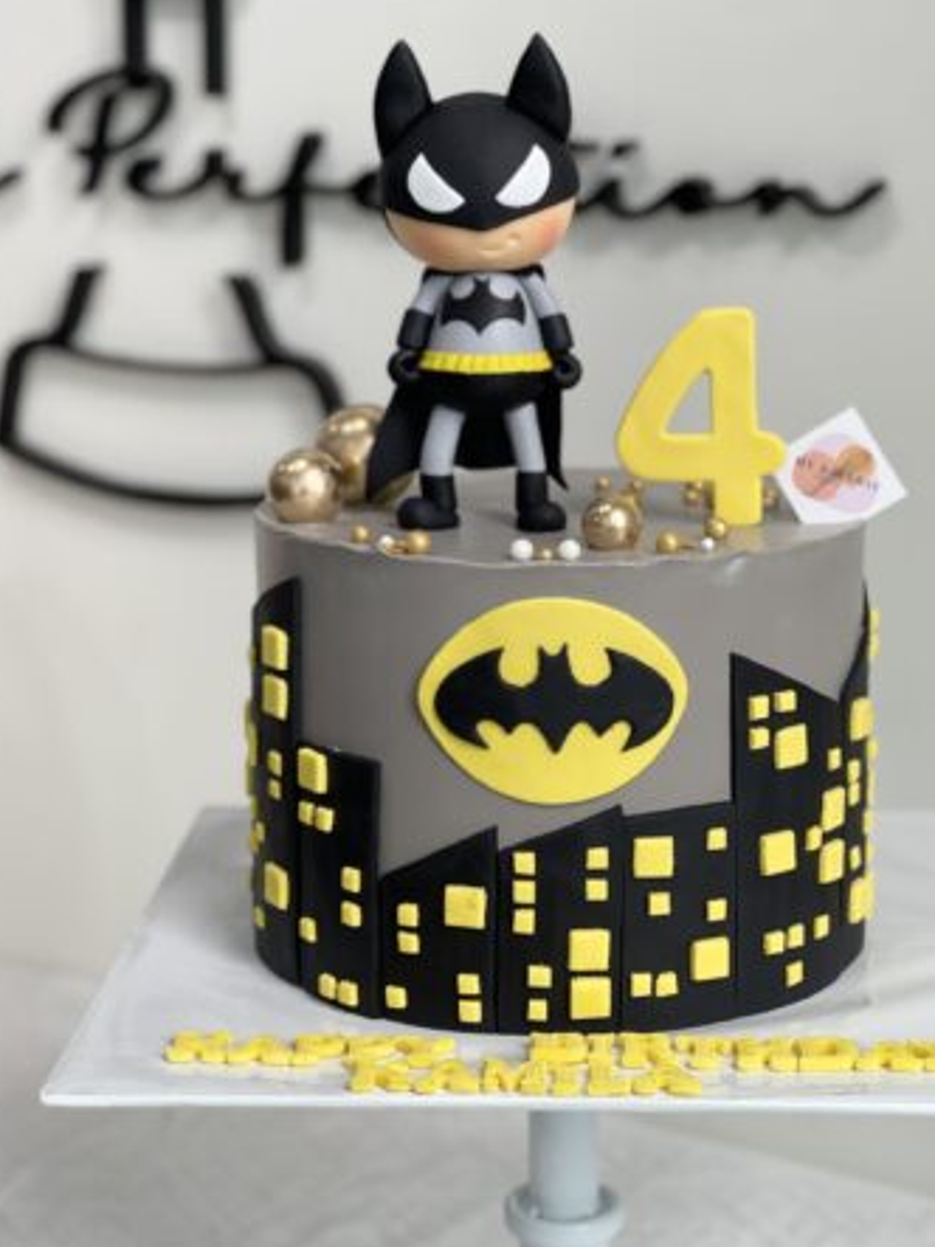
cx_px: 544
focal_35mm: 77
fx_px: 2774
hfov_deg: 19.1
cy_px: 505
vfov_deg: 25.3
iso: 50
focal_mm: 7.5
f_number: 2.2
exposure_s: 1/121
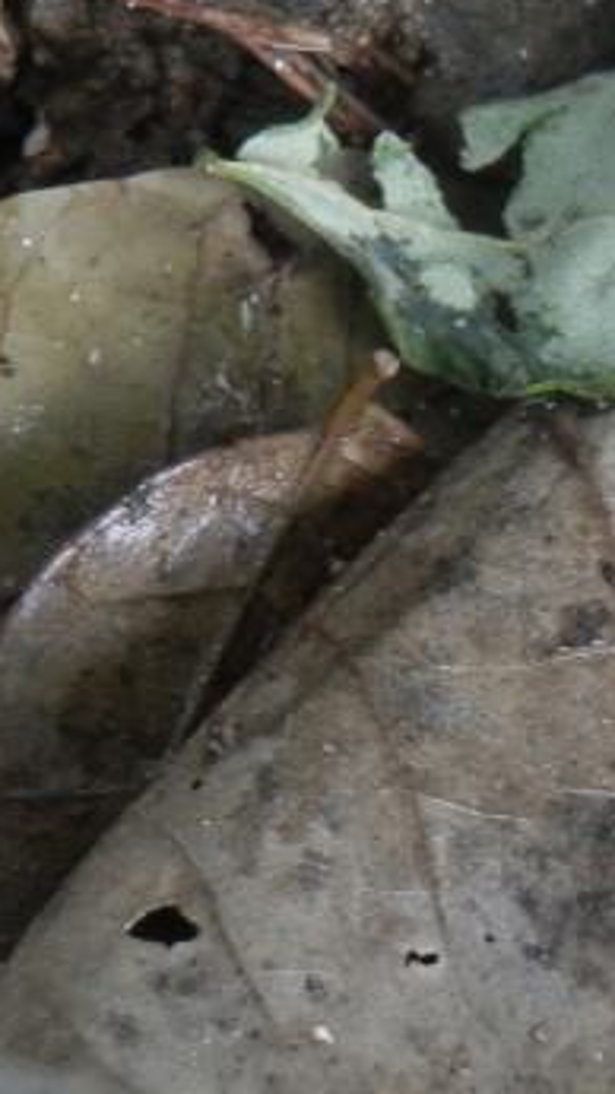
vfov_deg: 6.5
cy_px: 282
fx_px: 9569
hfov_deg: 3.7
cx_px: -539
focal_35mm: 330
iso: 279
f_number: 4.5
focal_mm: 18.3
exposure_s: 1/60.2
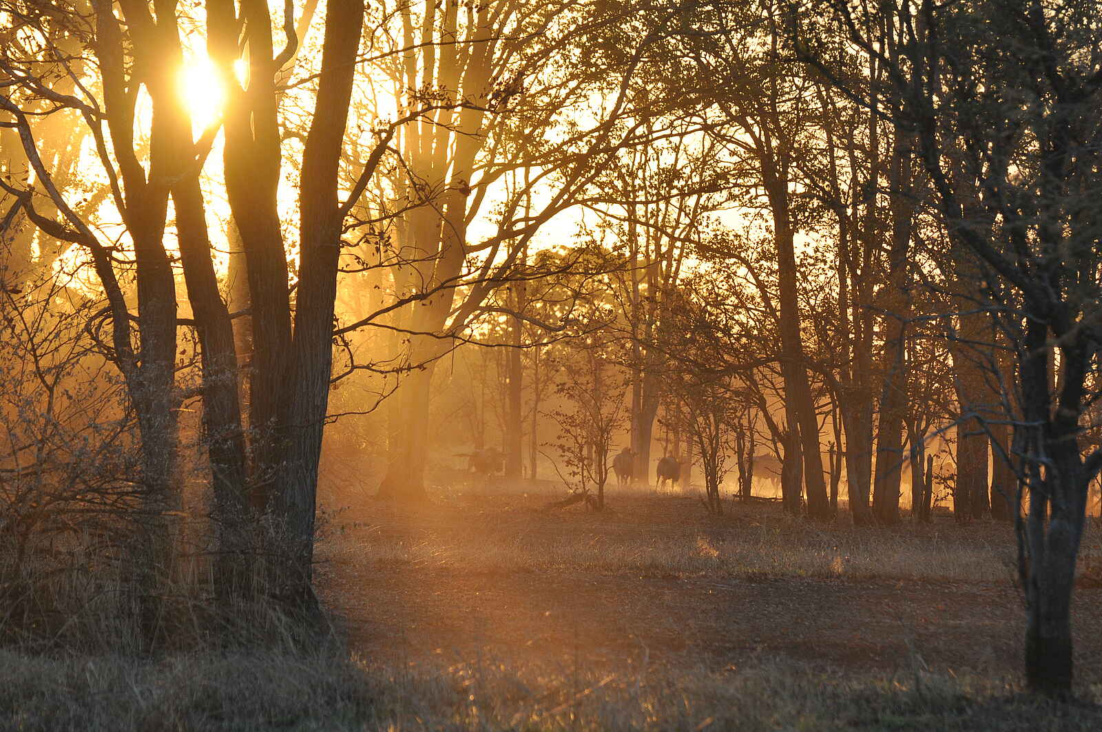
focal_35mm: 248
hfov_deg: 8.3
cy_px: 366
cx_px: 551
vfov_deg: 5.5
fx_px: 7568
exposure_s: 1/800
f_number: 5
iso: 500
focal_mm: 165
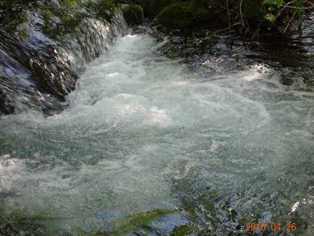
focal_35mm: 96
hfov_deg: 20.4
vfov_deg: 15.4
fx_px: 871
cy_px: 124
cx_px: 151
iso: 250
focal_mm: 15.45
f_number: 5
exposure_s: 1/100
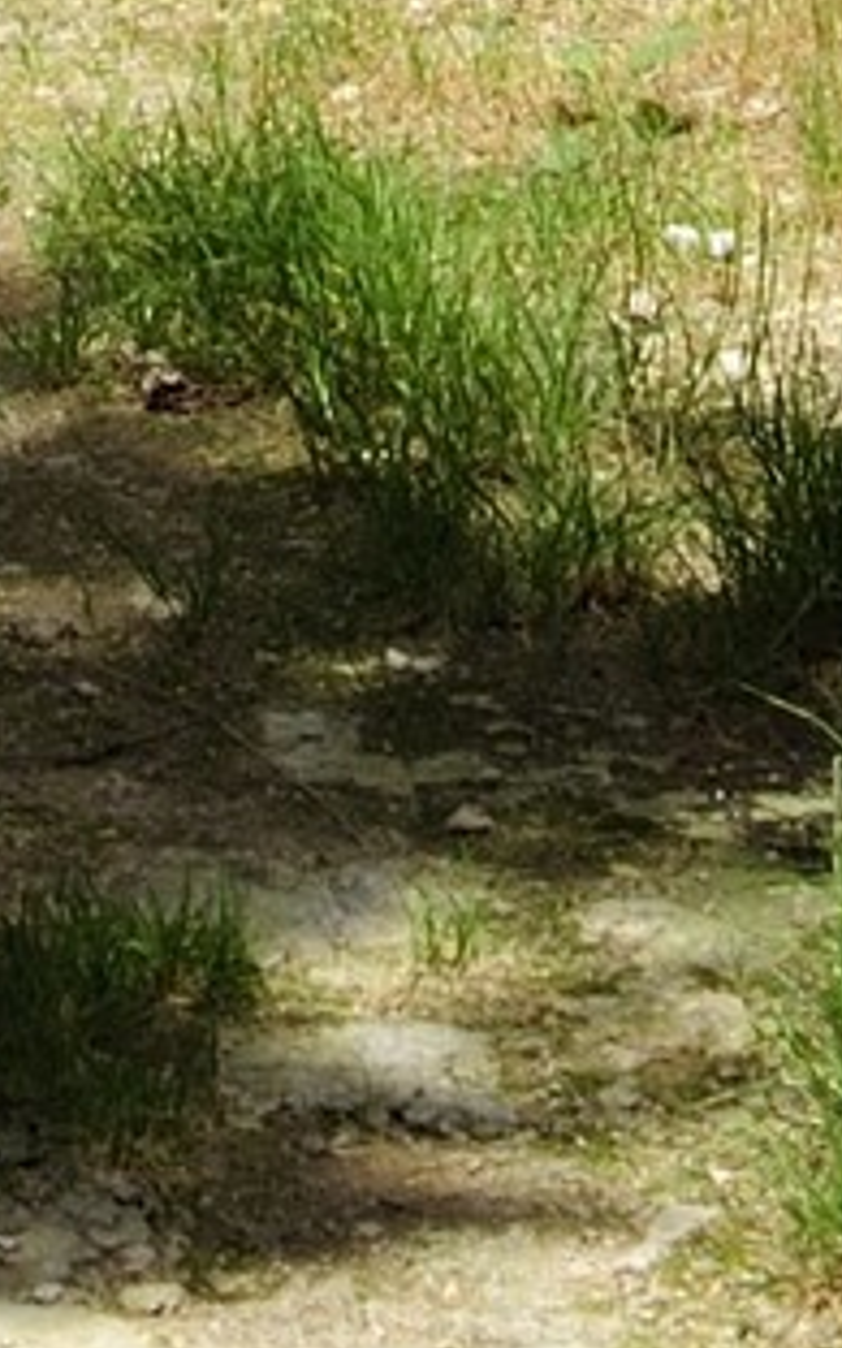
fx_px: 10391
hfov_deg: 4.6
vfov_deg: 6.6
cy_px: -3109
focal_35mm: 283
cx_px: -130
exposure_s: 1/160
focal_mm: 36
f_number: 14
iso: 200
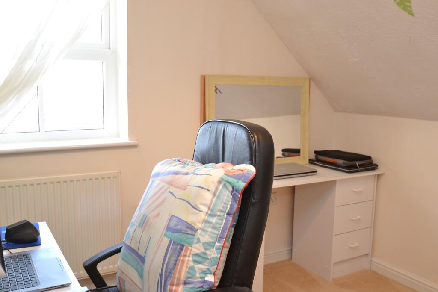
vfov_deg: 36.9
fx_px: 438
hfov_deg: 53.1
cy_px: 146
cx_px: 219
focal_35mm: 36
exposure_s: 1/60
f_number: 4.5
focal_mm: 24
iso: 560
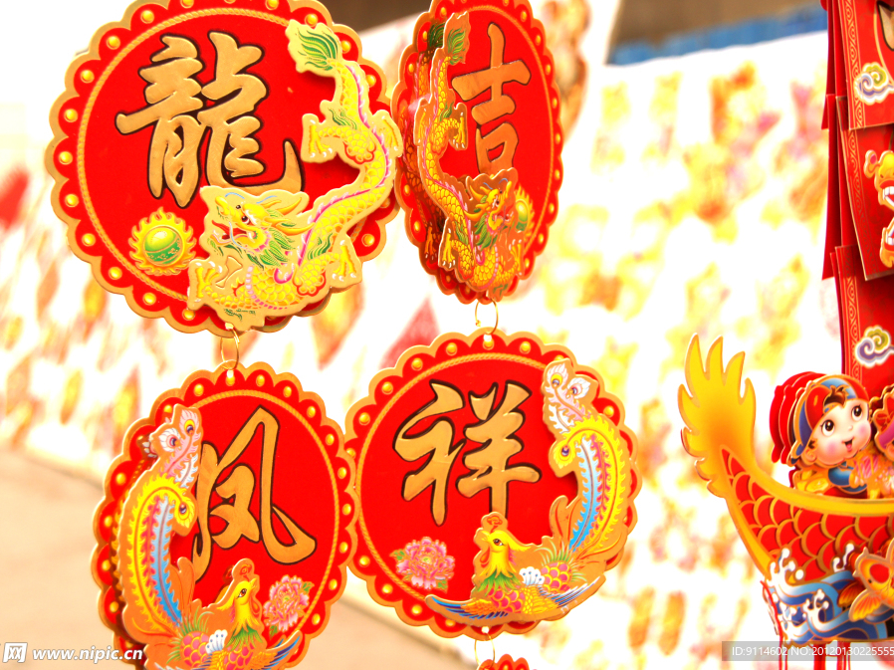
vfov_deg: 25.4
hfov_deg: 33.5
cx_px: 442
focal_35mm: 58
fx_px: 1486
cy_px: 332
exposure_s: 1/125
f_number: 5
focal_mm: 35
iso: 200
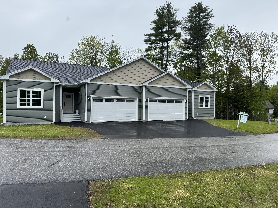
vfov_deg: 56.8
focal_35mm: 24
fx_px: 193
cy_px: 104
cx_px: 139
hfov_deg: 71.6
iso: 80
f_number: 1.78
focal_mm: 6.76
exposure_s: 1/1721
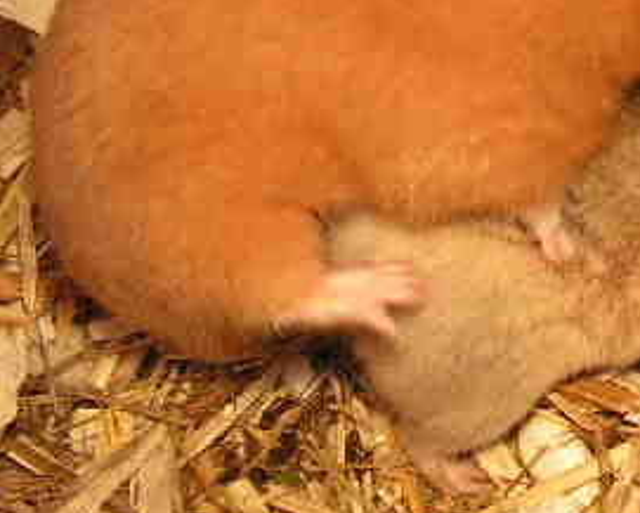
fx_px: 1573
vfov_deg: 18.4
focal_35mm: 83
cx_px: 716
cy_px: 147
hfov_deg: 21.7
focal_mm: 6
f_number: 4.8
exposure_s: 1/40
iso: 200
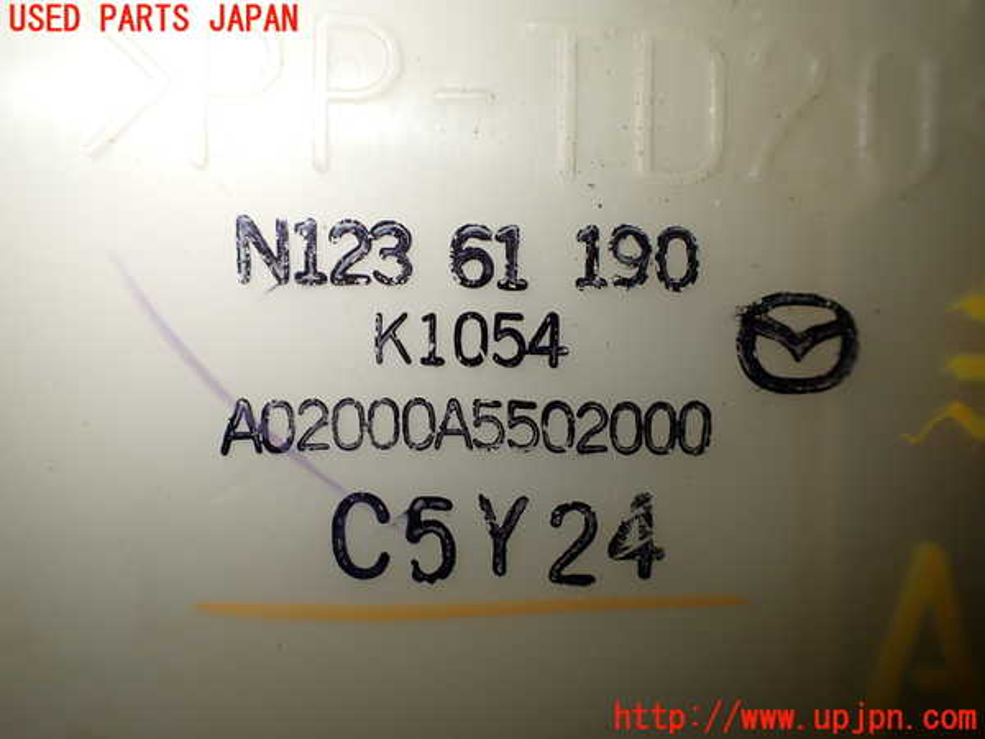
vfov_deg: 46.8
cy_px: 370
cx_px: 492
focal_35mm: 30
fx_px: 854
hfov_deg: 60.0
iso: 100
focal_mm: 5.4
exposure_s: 1/160
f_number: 2.3
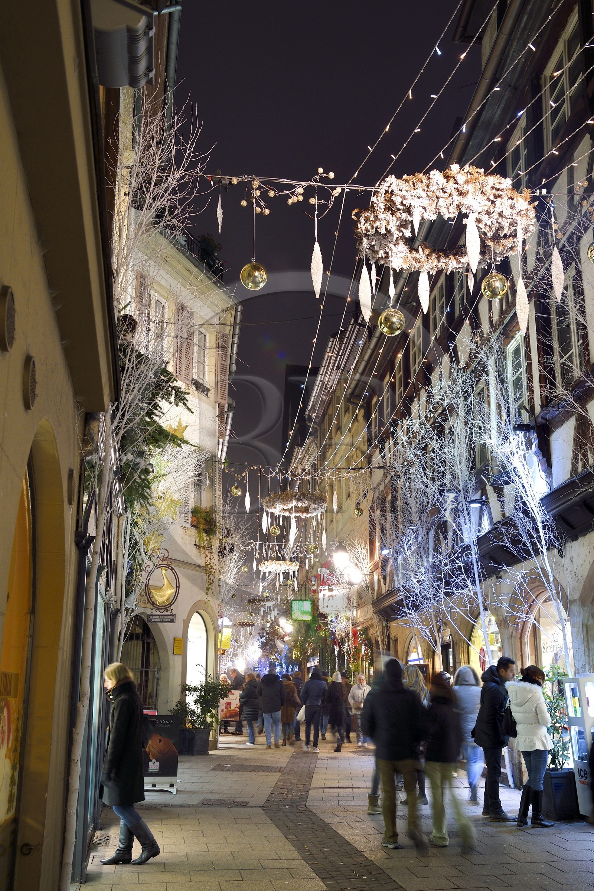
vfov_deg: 53.1
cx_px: 297
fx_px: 891
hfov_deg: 36.9
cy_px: 446
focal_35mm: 36
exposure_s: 1/4
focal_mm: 36
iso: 400
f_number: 9
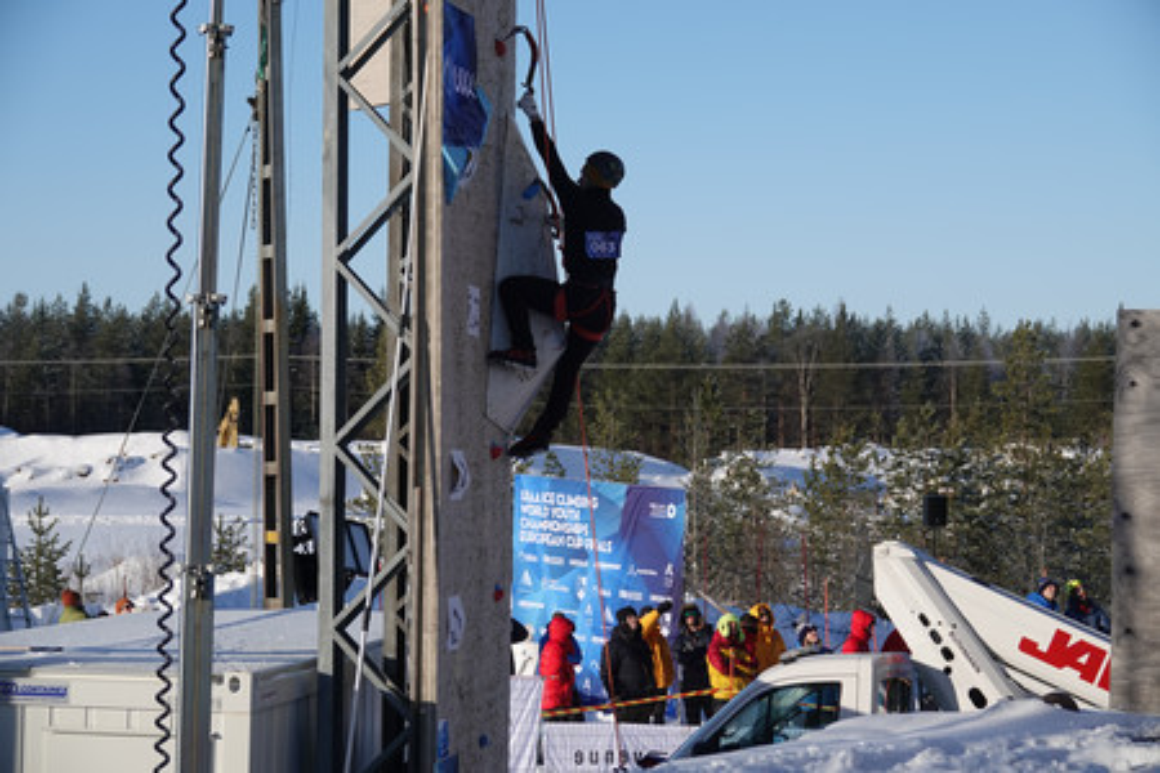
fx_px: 3125
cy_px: 386
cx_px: 580
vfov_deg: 14.1
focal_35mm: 97
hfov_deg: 21.0
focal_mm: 35.68
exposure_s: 1/1250
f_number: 3.5
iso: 100
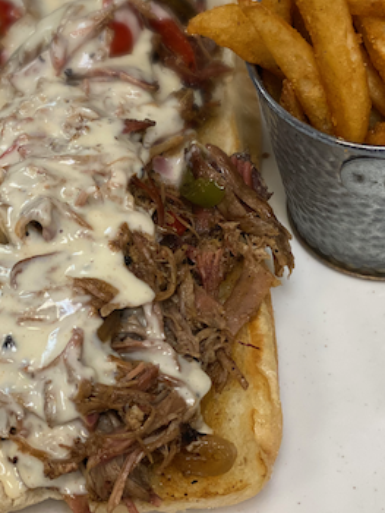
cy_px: 229
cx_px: 174
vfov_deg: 20.6
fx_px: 1407
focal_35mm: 95
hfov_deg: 15.6
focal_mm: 6
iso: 125
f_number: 2
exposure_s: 1/120
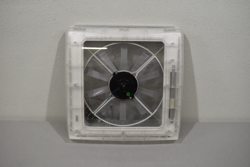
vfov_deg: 35.5
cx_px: 125
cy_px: 84
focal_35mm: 38
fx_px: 260
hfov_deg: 51.3
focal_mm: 25
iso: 320
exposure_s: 1/125
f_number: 5.6
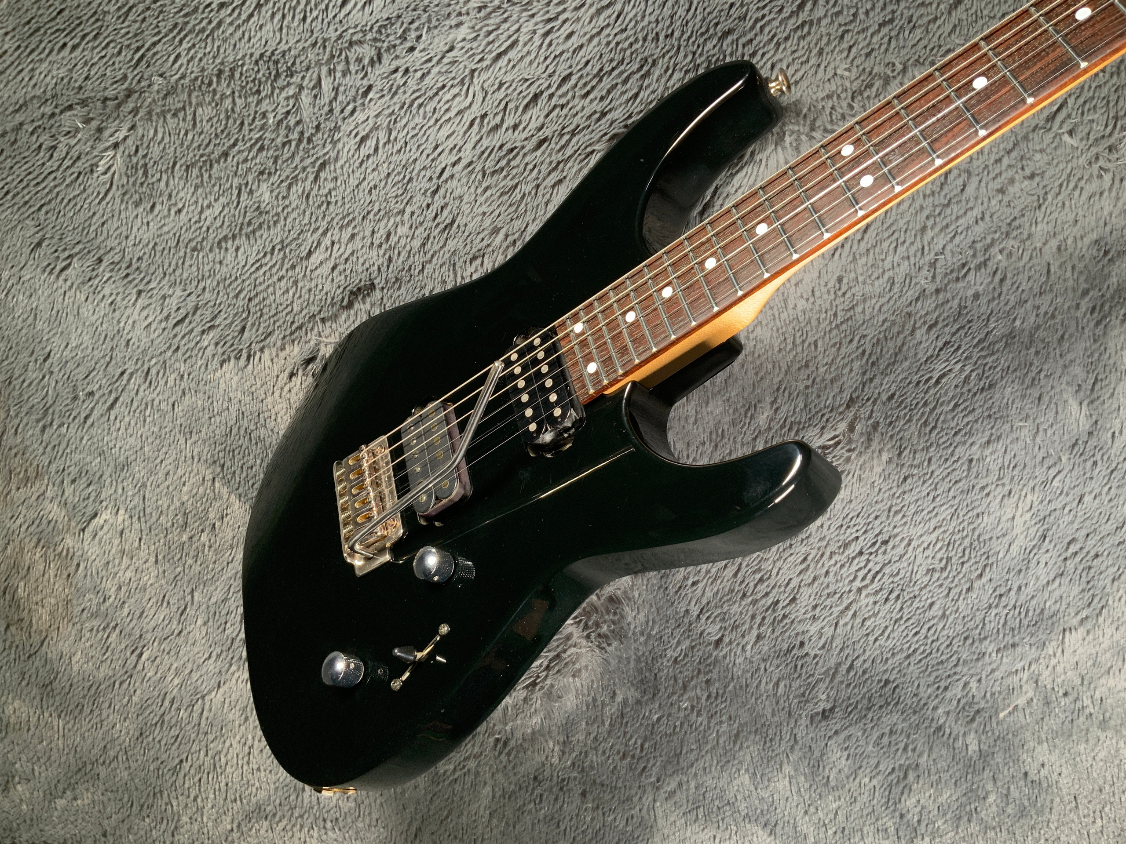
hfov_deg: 61.7
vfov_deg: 48.2
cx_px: 563
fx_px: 943
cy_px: 422
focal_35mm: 29
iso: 64
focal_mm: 3
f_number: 1.8
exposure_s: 1/62
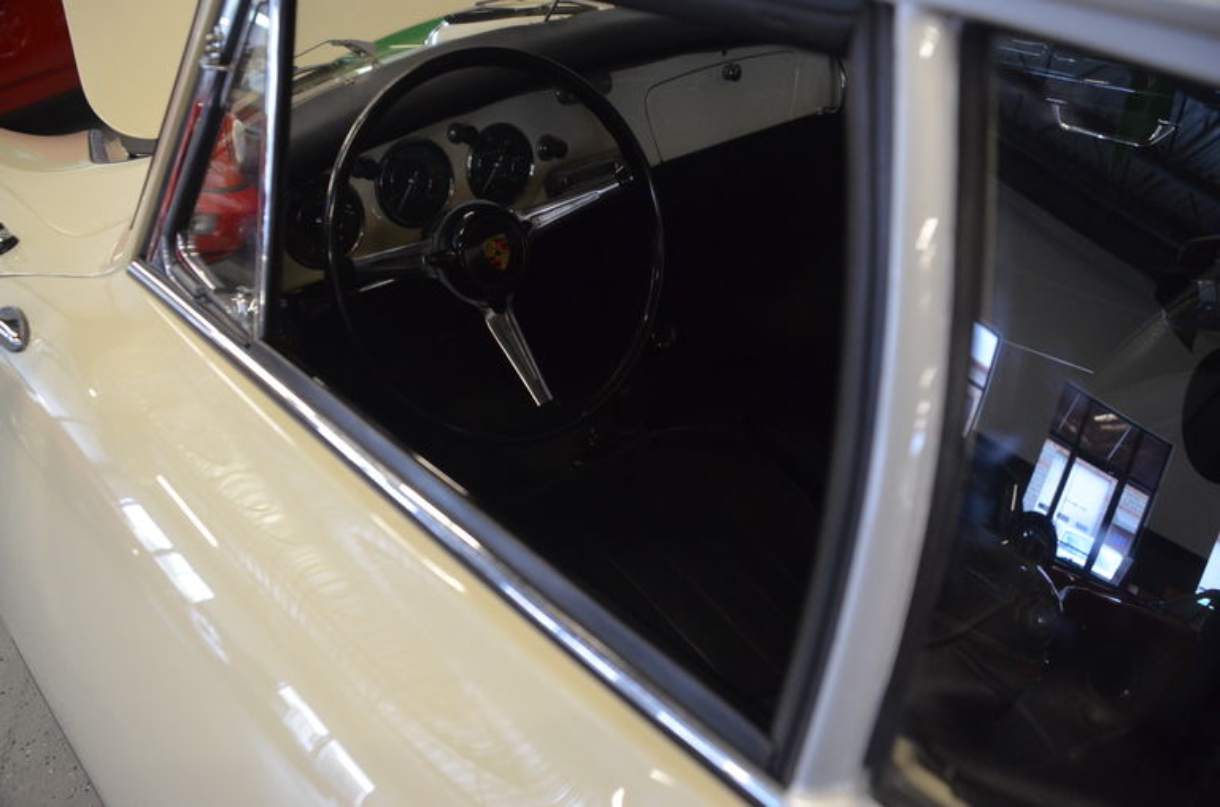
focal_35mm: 30
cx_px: 610
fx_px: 1014
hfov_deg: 62.1
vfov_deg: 43.4
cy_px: 404
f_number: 3.5
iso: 1800
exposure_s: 1/30
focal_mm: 20
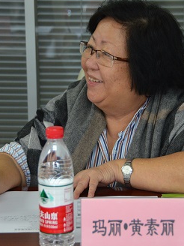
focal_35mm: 123
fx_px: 872
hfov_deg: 12.0
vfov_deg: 16.0
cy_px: 123
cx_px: 110
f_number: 4.8
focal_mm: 56
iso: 1600
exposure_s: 1/80
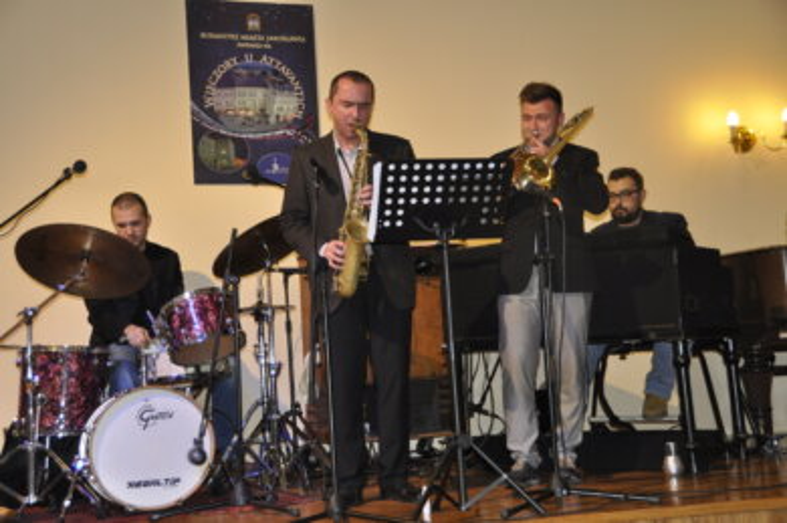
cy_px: 262
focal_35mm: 54
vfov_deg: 25.0
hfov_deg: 36.9
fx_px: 1179
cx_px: 394
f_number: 4.2
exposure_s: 1/60
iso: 800
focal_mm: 36
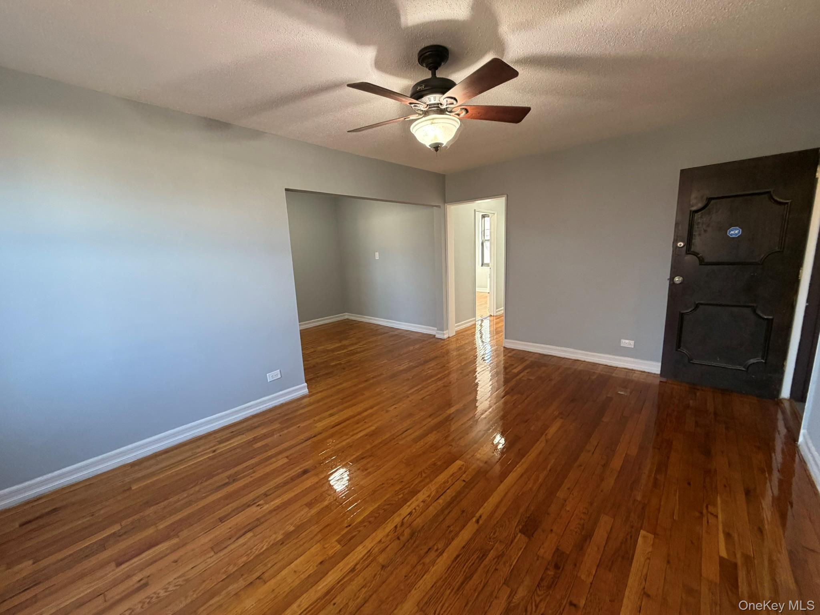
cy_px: 308
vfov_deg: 85.7
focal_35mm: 14
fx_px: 332
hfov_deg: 102.1
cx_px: 410
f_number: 2.2
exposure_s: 1/60
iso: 250
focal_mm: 2.22
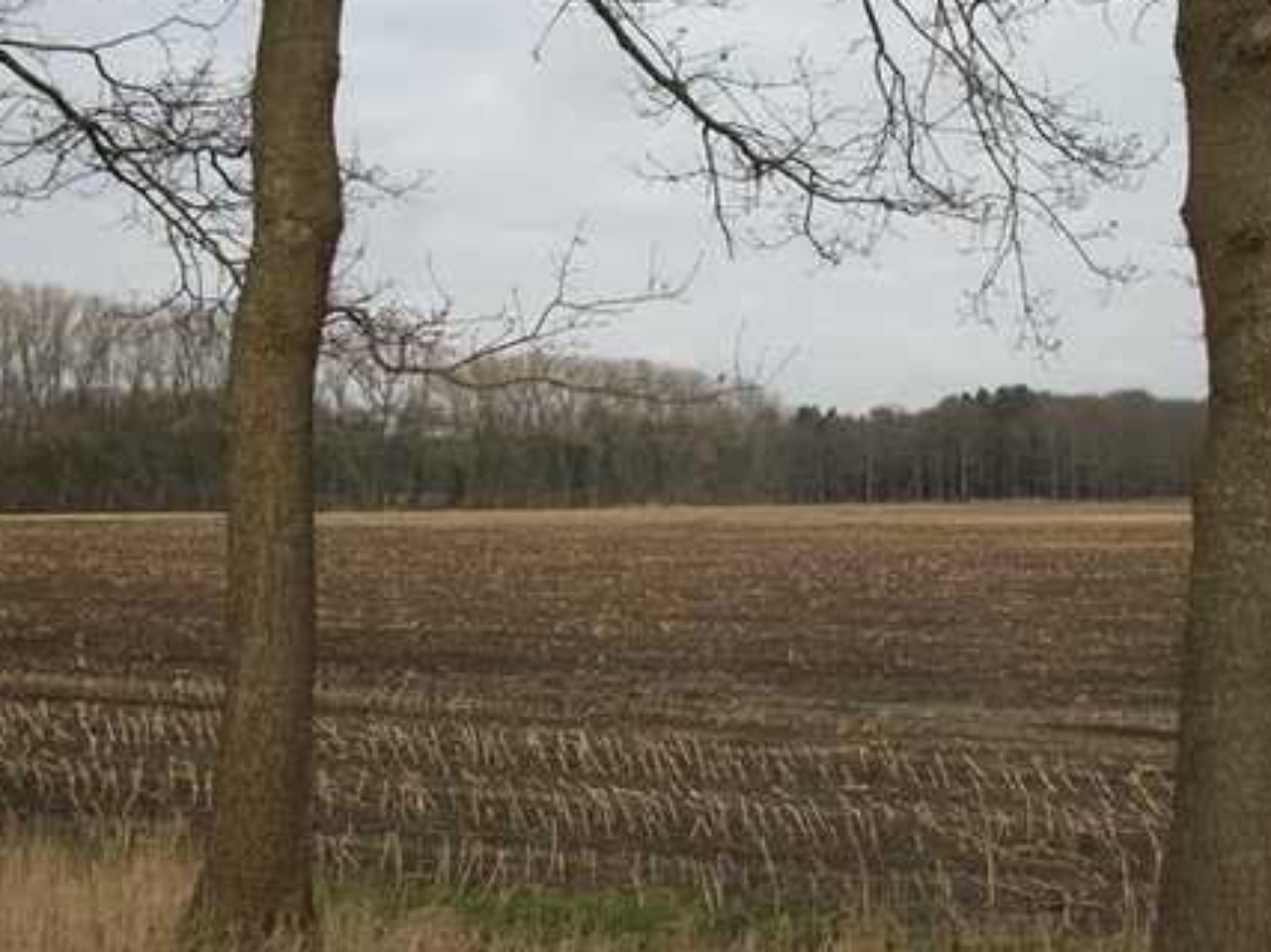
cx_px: 729
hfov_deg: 42.0
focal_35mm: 45
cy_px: 434
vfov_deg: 32.1
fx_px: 1652
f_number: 8.8
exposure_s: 1/160
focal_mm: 5.7
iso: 80
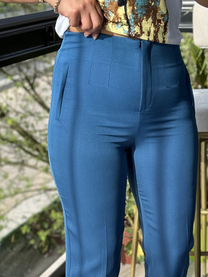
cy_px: 230
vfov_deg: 21.9
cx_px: 156
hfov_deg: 16.7
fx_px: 705
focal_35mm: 88
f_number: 1.78
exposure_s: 1/425
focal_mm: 6.86
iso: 64
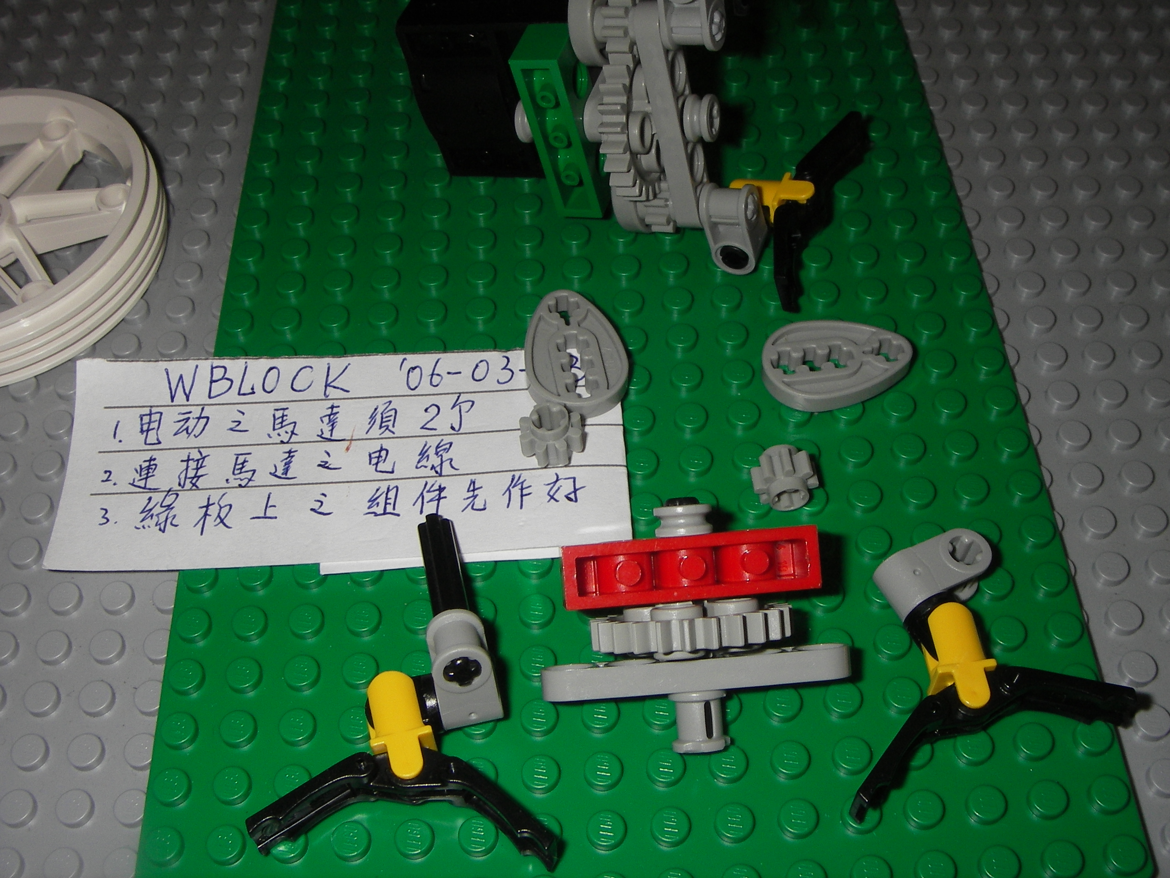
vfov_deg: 37.7
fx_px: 1284
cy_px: 439
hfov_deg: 49.0
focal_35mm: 38
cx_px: 585
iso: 50
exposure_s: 1/30
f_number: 6.6
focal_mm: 6.3
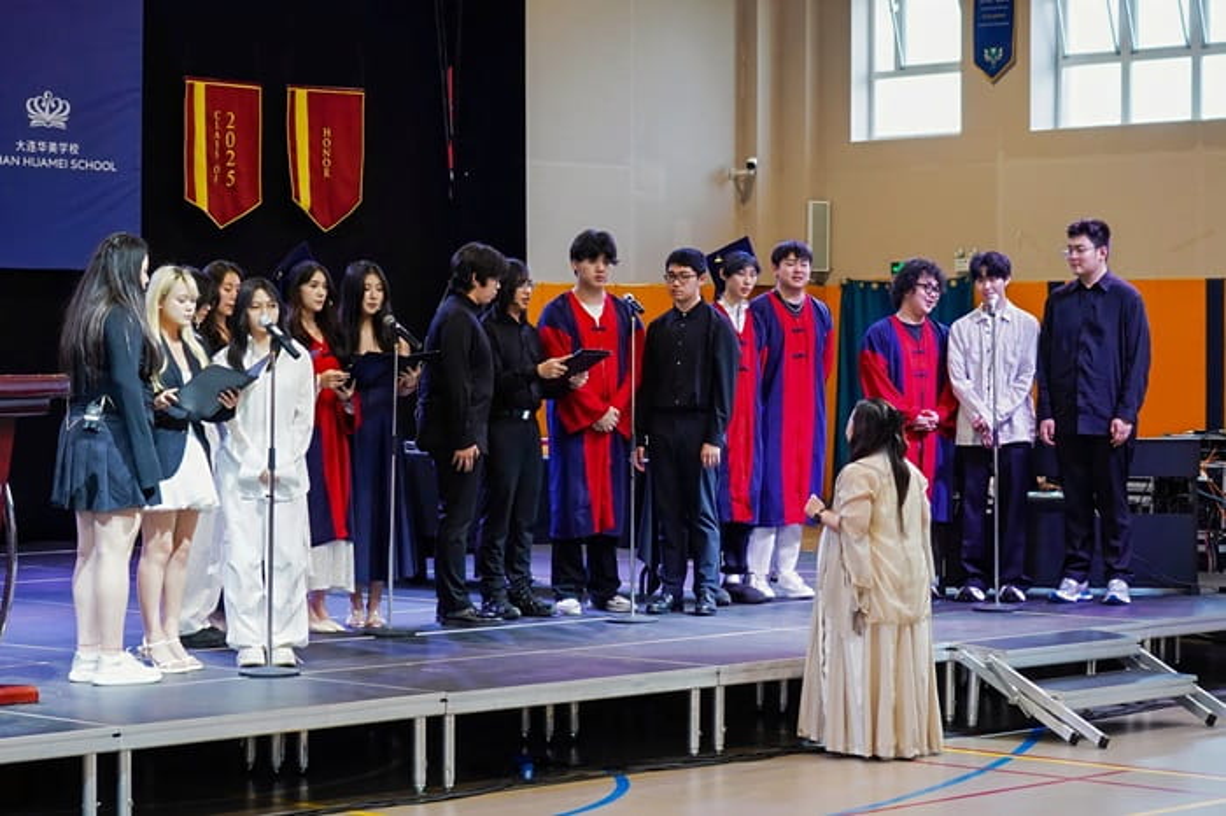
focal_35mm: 90
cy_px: 408
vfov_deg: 15.2
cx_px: 613
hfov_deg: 22.6
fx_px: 3063
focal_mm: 60
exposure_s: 1/200
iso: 1000
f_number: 4
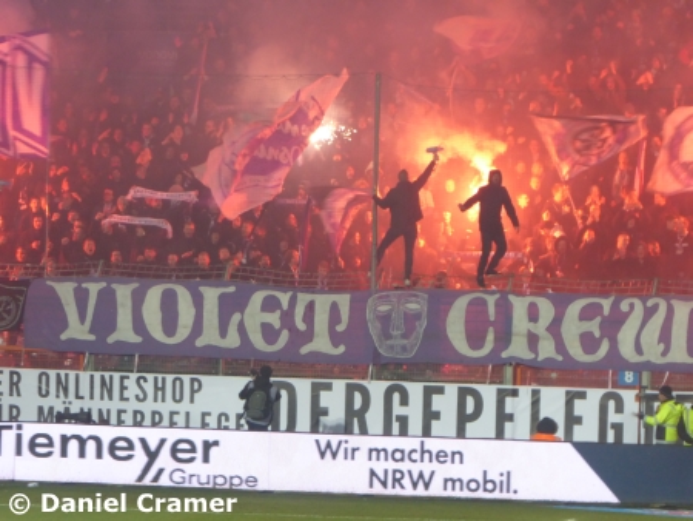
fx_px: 9314
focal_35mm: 465
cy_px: 260
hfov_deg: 4.3
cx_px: 346
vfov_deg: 3.2
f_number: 6
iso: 400
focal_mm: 83.4
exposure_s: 1/50
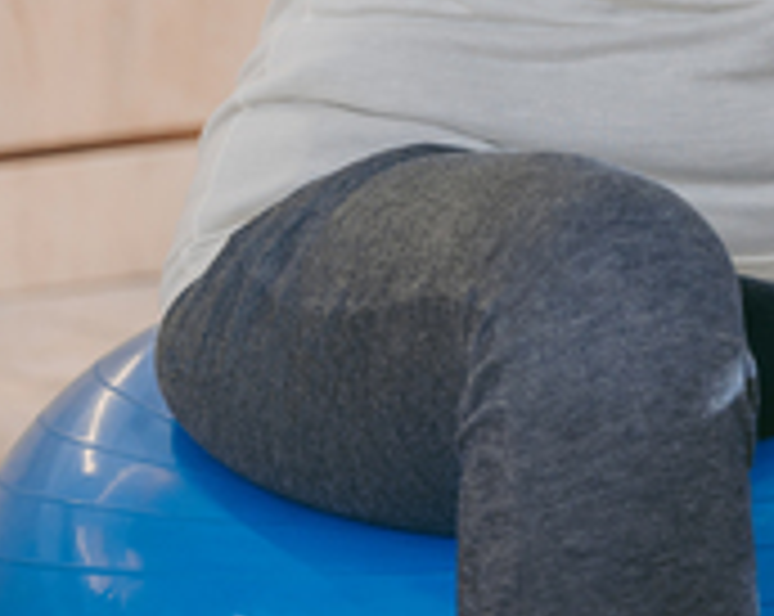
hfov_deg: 3.6
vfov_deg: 2.9
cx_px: 1570
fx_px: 12189
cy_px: -427
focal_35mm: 533
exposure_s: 1/200
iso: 250
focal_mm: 116
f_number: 4
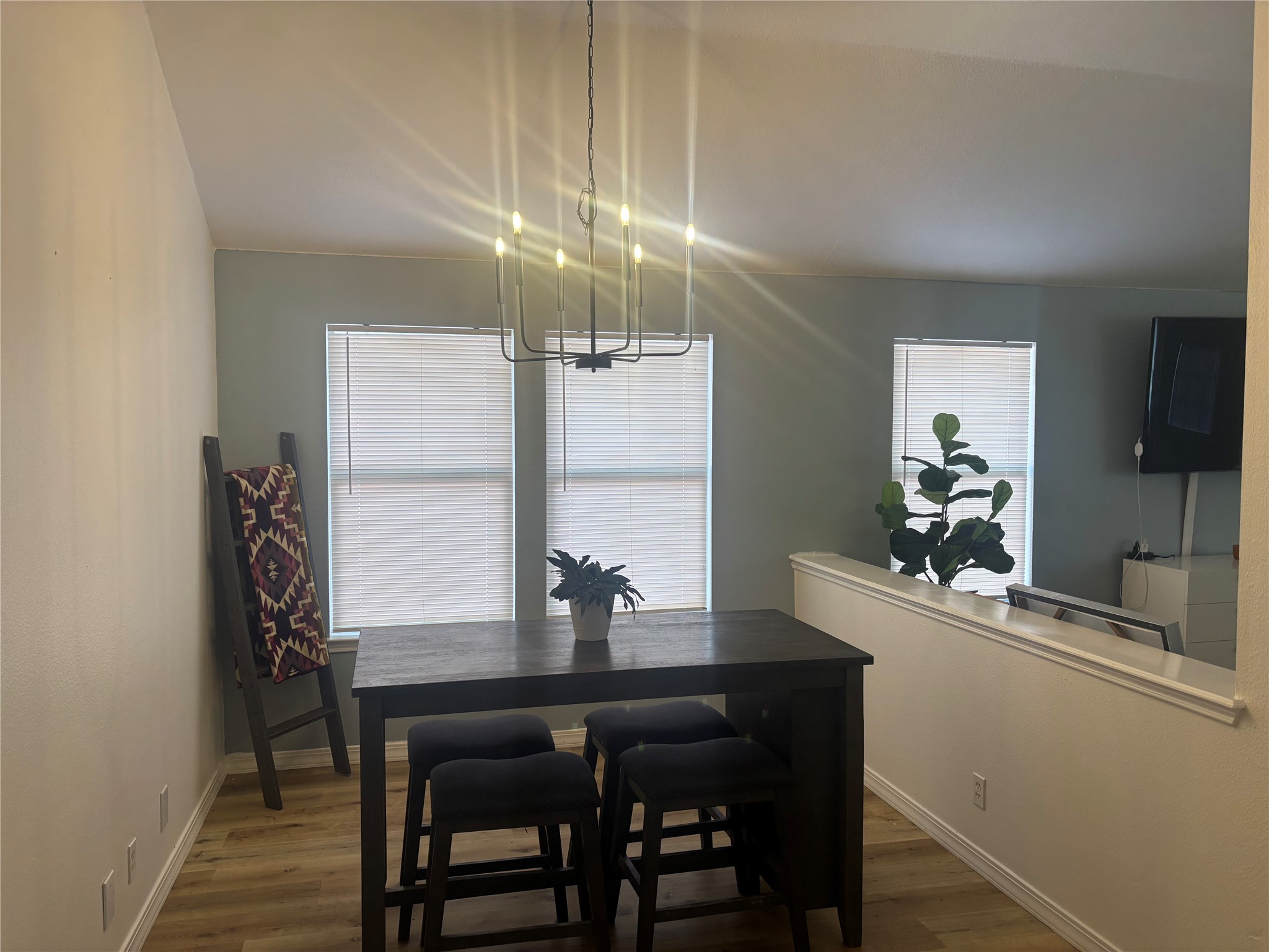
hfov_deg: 67.3
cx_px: 634
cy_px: 476
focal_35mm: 26
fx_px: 953
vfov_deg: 53.1
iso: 80
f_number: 1.6
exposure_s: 1/120
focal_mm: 5.96
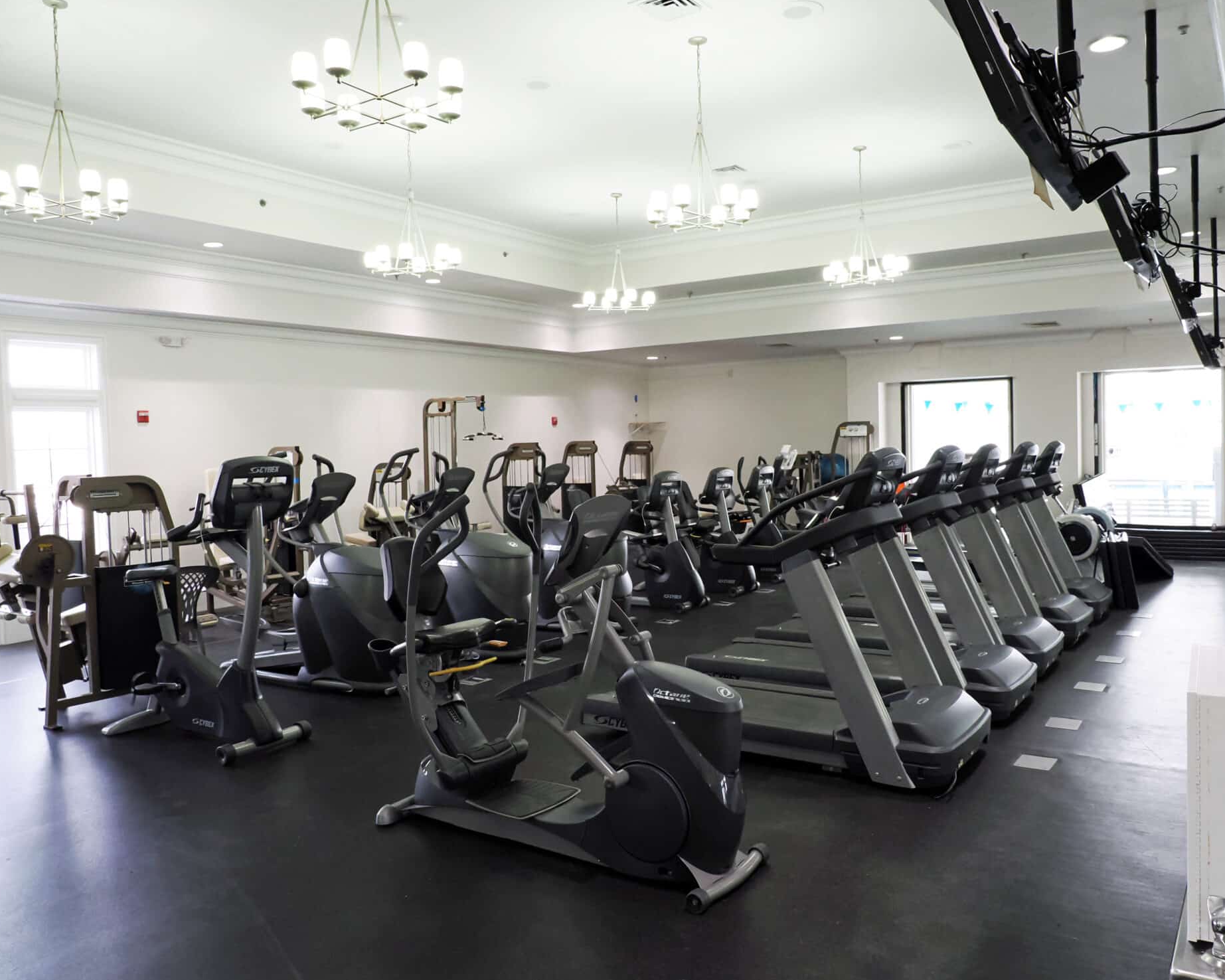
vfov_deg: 54.9
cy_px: 475
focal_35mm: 26
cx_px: 638
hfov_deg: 66.0
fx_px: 943
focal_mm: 12
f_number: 5.6
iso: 3200
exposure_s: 1/80
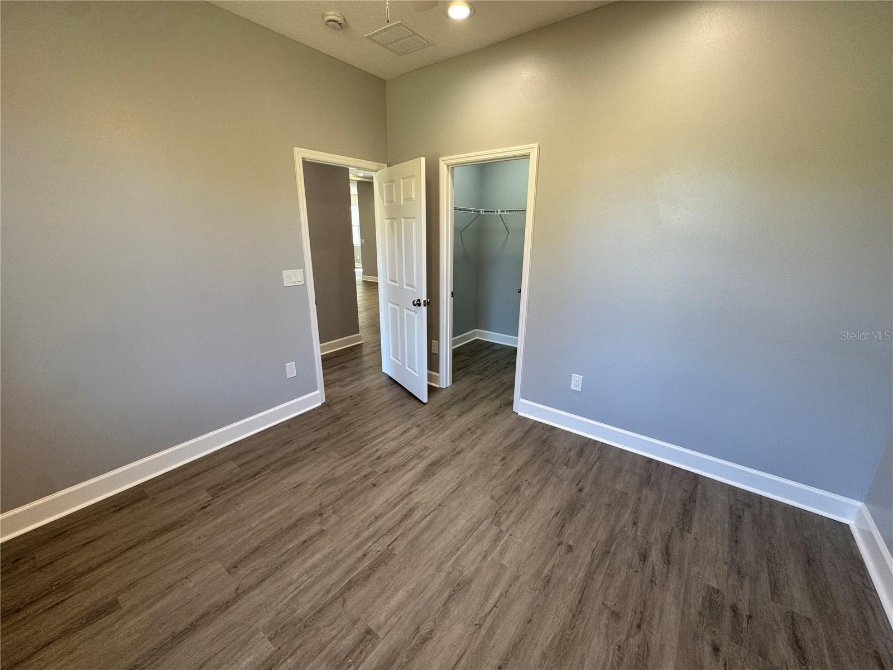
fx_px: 361
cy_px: 335
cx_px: 446
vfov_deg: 85.7
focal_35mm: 14
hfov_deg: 102.1
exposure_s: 1/120
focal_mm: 2.22
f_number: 2.2
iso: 125
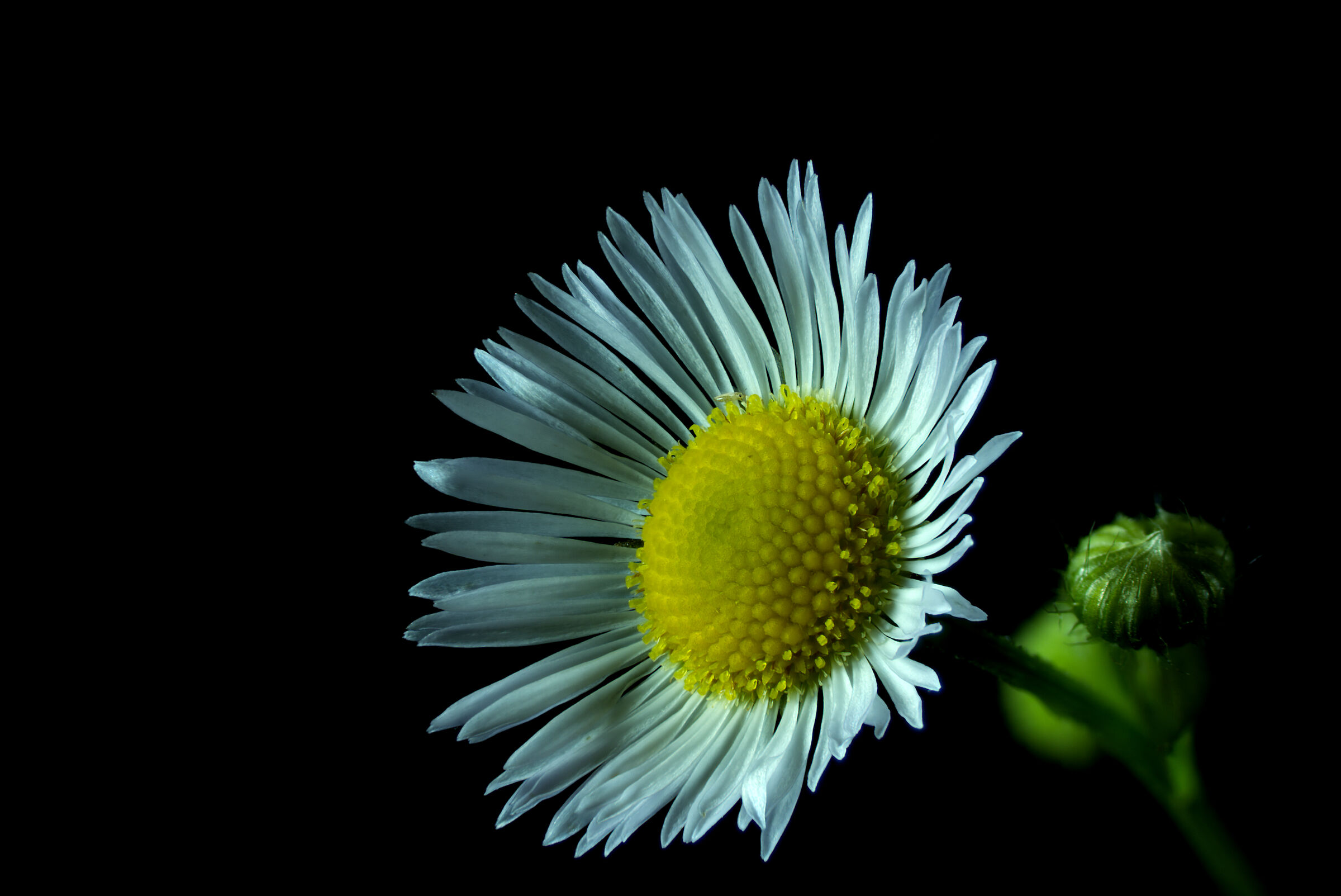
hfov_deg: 13.1
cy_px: 448
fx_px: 5851
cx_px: 670
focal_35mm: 157
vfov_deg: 8.8
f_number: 9
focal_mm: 105
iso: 100
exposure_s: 1/13
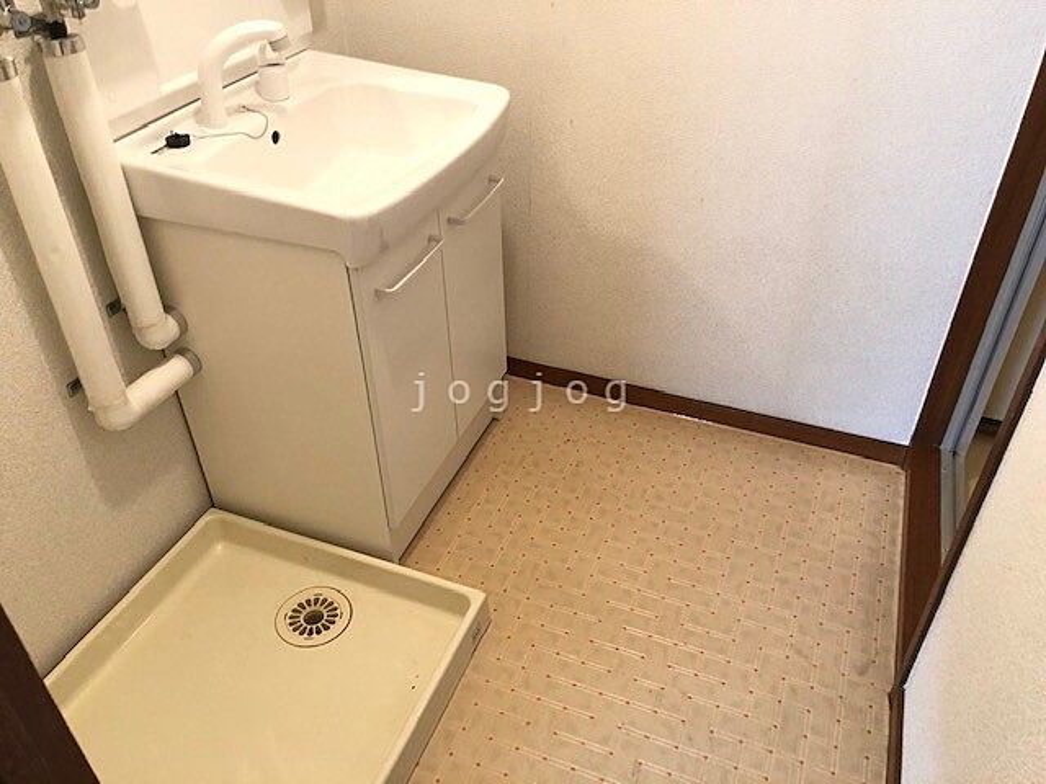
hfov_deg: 63.4
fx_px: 846
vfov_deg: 49.7
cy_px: 392
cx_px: 523
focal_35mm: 28
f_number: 1.8
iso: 64
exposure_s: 1/17
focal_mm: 3.99
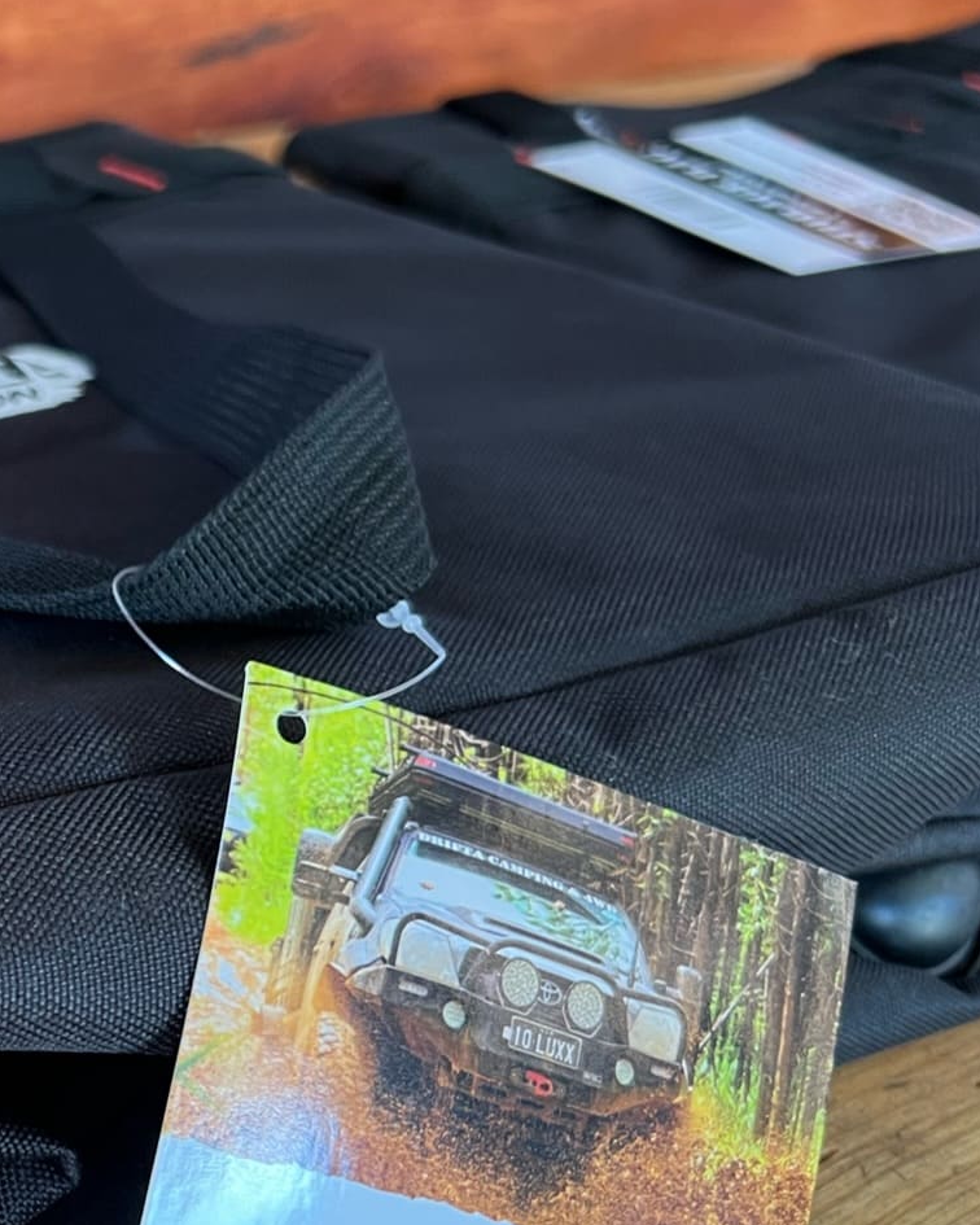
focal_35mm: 55
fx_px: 1994
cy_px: 796
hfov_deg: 24.3
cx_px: -277
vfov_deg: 33.9
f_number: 1.5
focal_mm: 5.7
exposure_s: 1/60
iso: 160
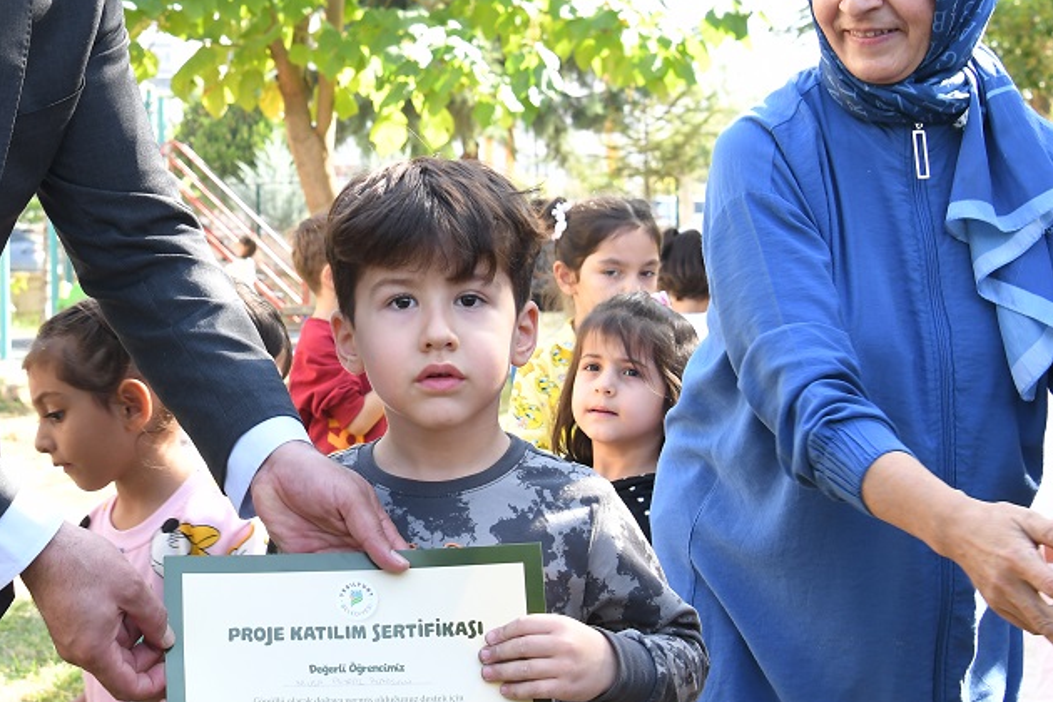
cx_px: 194
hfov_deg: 24.6
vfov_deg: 16.8
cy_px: 226
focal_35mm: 81
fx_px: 2369
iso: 400
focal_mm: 34
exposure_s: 1/160
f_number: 5.6
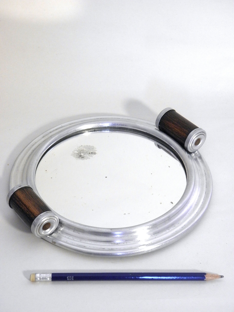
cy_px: 156
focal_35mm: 80
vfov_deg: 24.4
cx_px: 117
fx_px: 721
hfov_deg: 18.4
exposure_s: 1/25
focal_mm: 14.3
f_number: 4.4
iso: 200
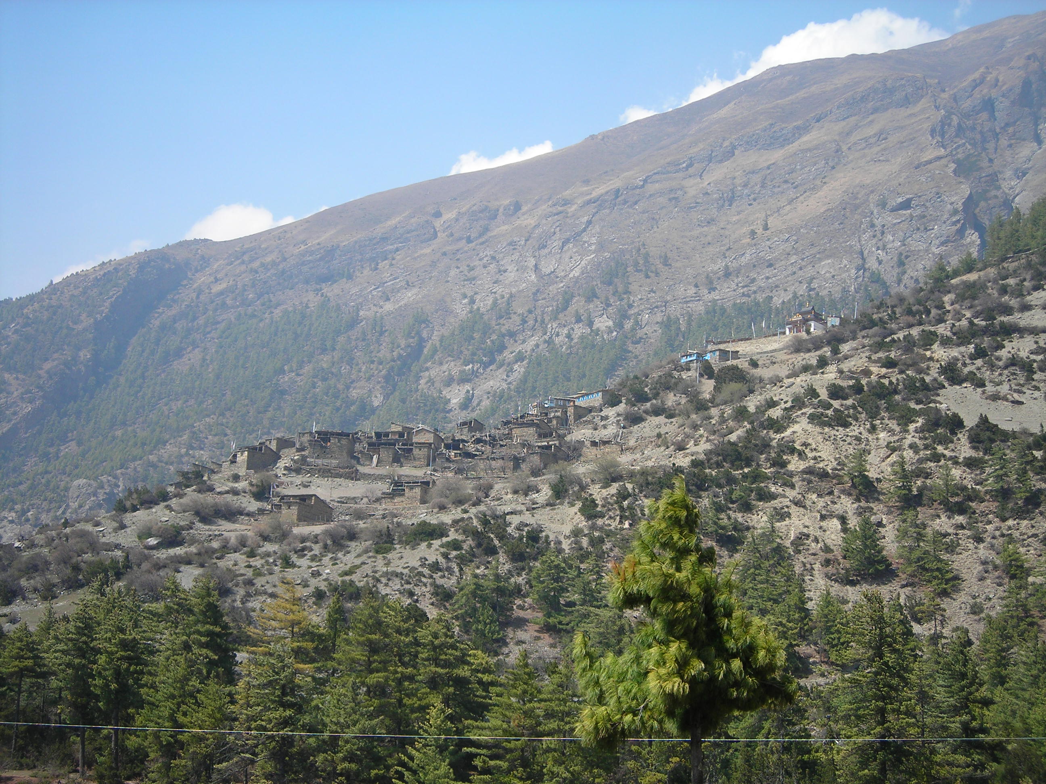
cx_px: 523
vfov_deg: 26.6
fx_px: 1662
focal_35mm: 55
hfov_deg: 34.9
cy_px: 392
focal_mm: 9.1
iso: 50
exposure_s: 1/383
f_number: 3.6
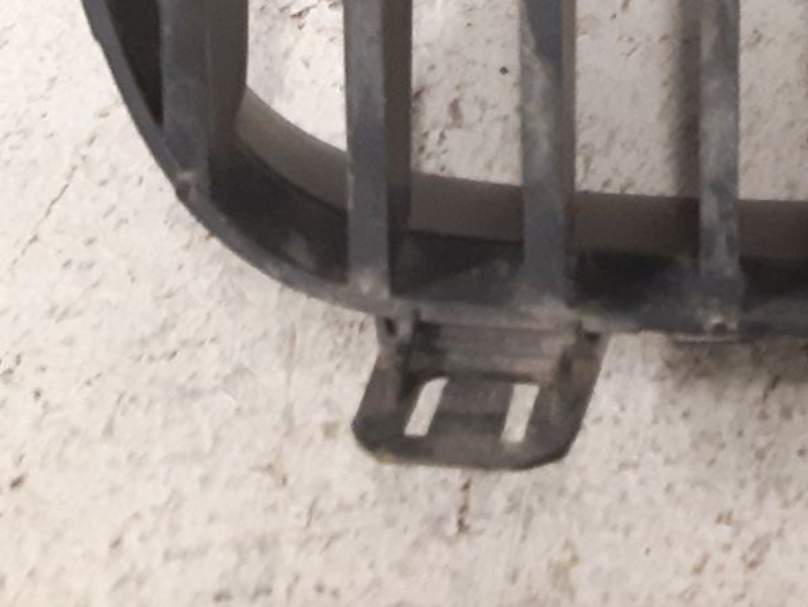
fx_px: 2078
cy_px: -422
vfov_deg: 14.9
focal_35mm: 89
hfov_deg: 19.6
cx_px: 1157
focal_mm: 3.93
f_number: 1.7
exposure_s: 1/30
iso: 200
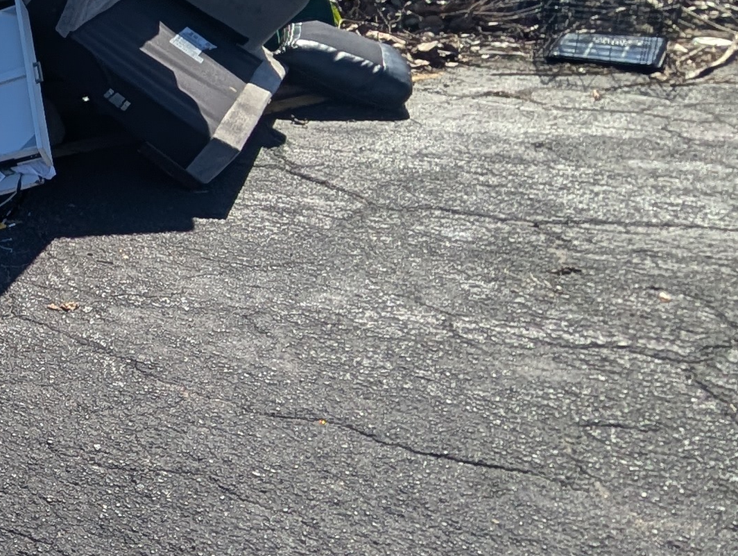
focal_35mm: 46
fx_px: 982
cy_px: 49
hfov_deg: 24.8
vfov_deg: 30.1
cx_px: -492
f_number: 1.7
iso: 54
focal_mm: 2.02
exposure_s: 1/4505
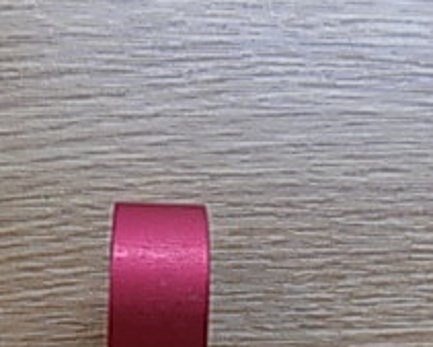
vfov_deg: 21.9
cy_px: 318
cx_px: 142
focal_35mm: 68
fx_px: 872
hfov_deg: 27.7
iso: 80
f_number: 3.1
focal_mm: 4
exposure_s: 1/30
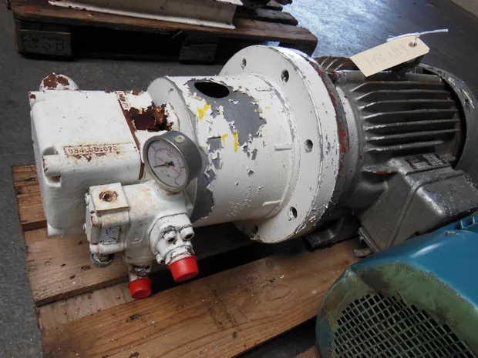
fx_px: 345
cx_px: 239
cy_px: 179
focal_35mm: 25
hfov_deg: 69.4
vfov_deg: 54.9
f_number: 3.5
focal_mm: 4.5
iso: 125
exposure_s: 1/40
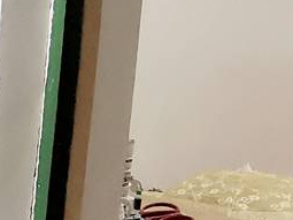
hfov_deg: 13.6
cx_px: -439
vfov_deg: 15.2
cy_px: 192
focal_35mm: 96
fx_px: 812
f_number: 2.2
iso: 500
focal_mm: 2.26
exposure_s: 1/50
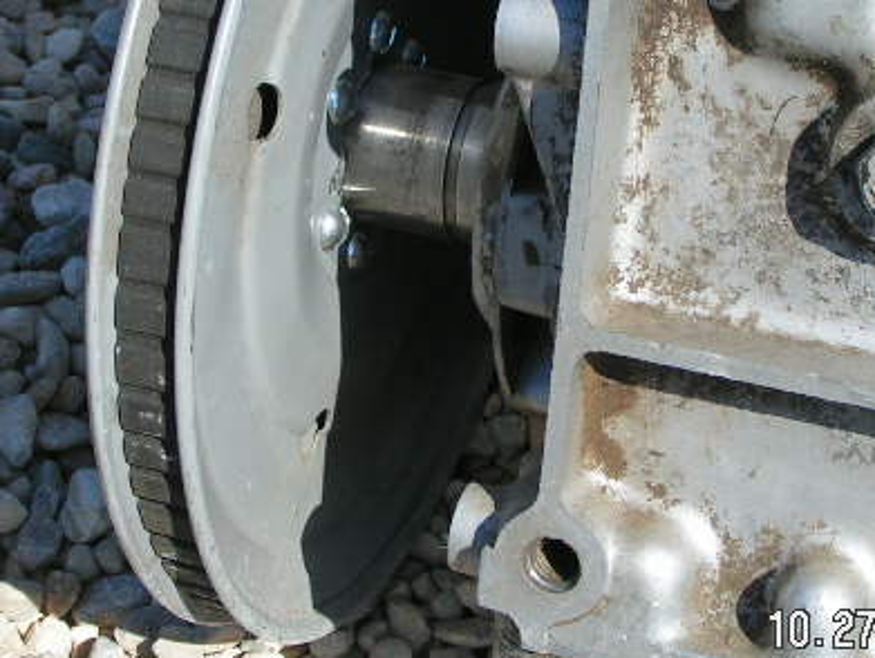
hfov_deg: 19.1
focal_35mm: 103
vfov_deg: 14.4
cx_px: 394
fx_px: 2606
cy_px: 197
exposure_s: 1/500
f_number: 5
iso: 50
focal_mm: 9.7
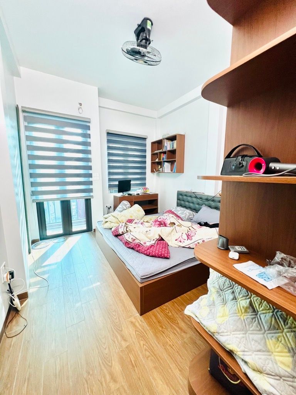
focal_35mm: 13
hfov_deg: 89.9
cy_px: 198
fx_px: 148
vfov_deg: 106.2
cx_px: 148
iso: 160
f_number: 1.8
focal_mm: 1.57
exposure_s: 1/99
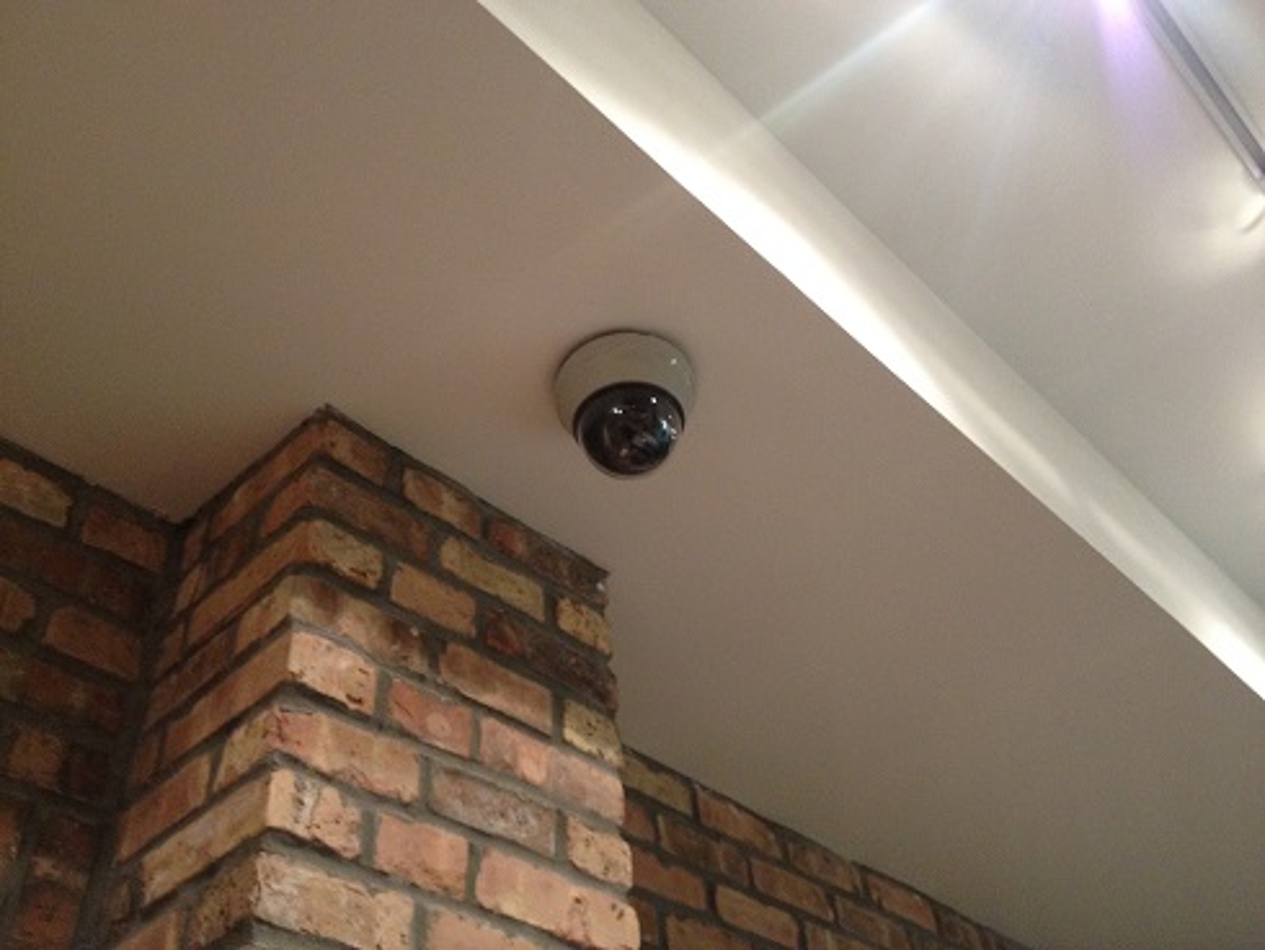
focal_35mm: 35
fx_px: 1280
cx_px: 632
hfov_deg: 52.6
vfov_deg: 40.7
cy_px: 475
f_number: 2.4
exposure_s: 1/20
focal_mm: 4.28
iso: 250
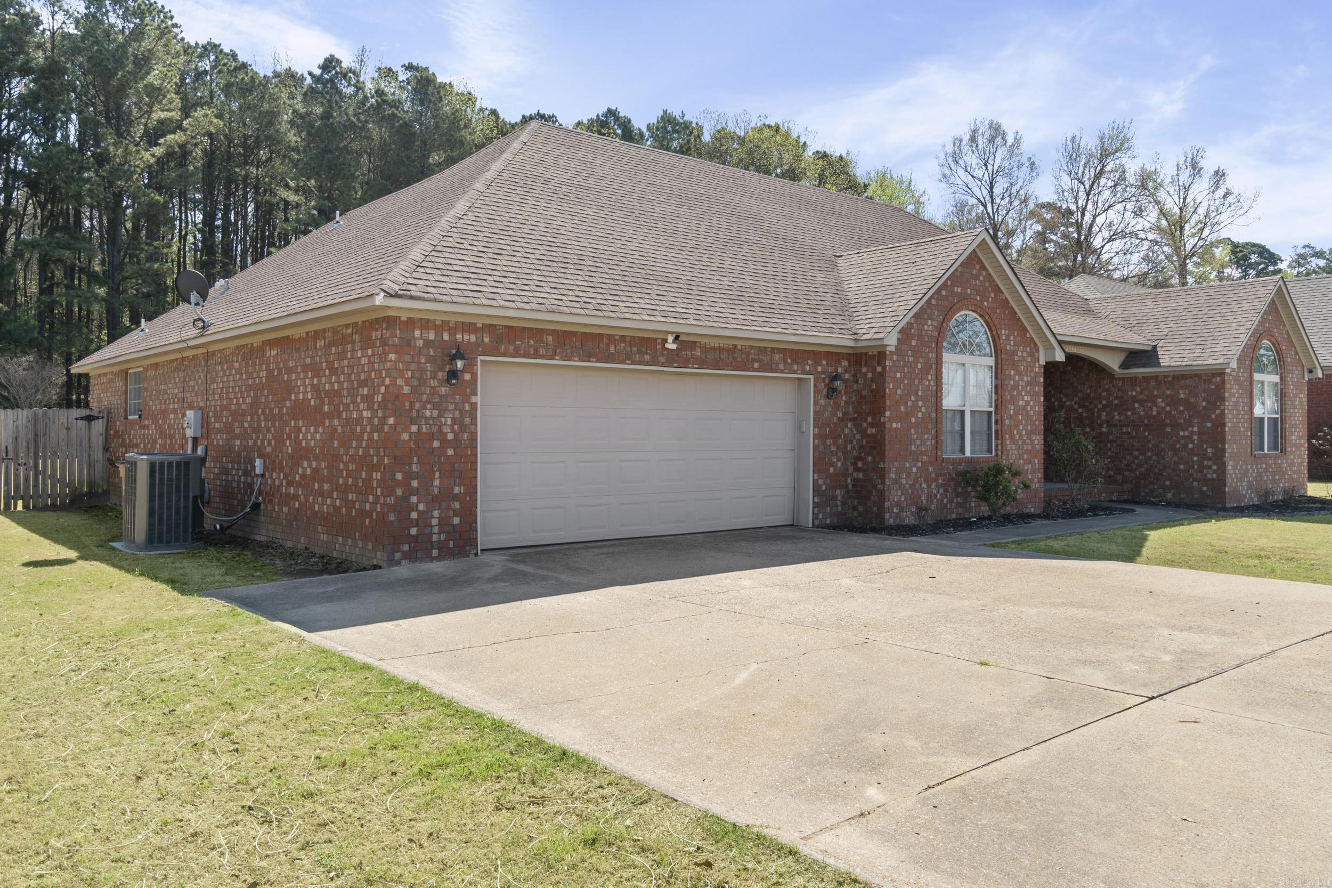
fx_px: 999
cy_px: 444
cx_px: 666
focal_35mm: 27
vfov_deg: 47.9
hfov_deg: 67.4
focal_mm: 18
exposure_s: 1/125
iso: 250
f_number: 9
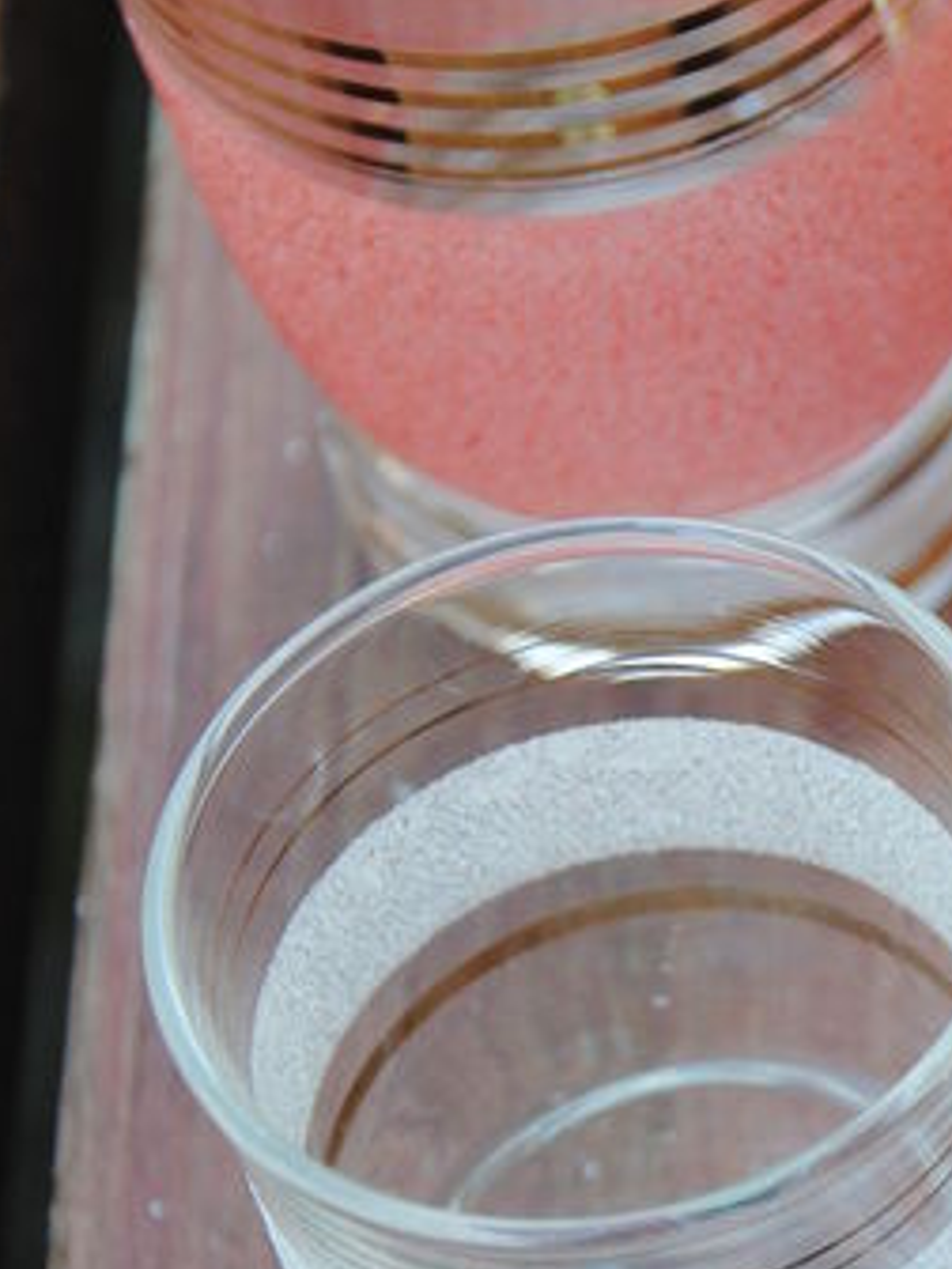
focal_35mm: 284
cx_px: 1245
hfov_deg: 5.2
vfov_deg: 7.0
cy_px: 940
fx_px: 10414
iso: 200
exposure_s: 1/125
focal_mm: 66
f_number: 5.3
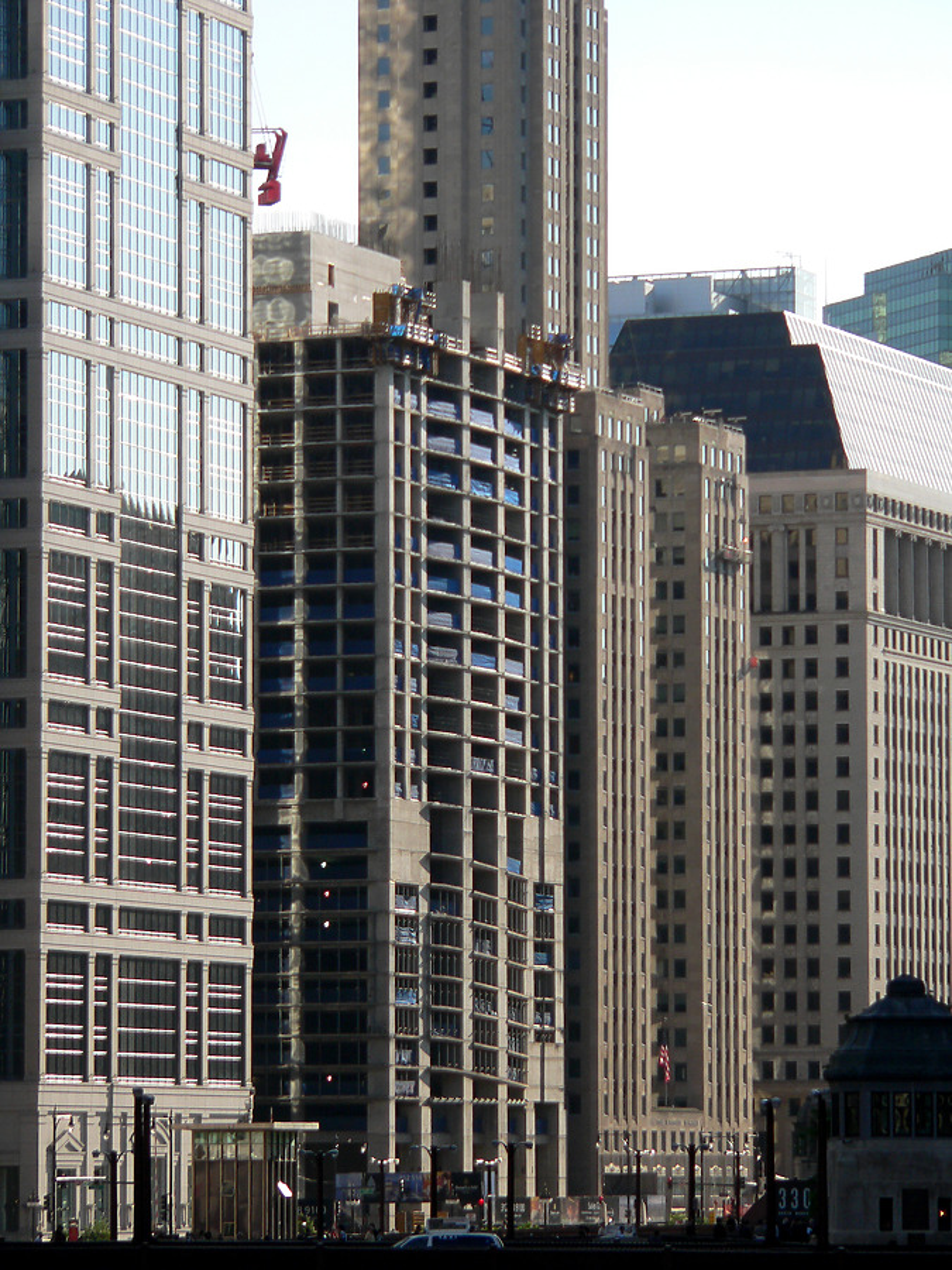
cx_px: 476
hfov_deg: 8.4
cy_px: 635
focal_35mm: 176
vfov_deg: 11.2
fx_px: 6454
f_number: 3.7
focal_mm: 29.4
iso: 80
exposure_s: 1/500
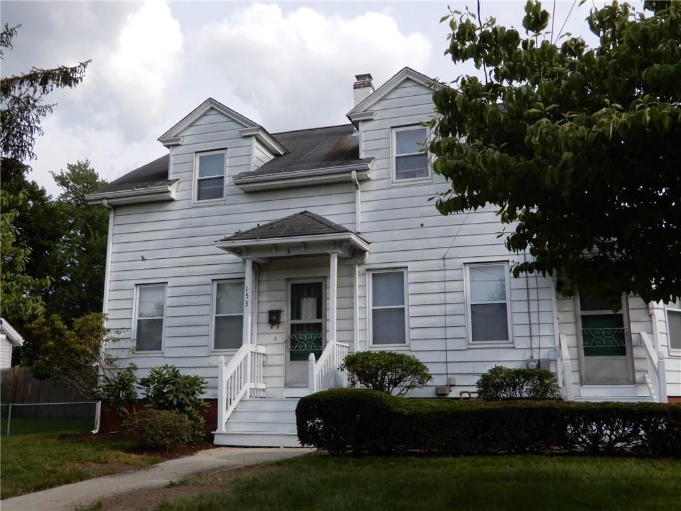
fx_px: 689
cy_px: 256
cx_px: 340
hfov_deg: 52.6
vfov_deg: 40.7
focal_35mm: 35
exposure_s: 1/640
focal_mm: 6.2
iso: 80
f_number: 4
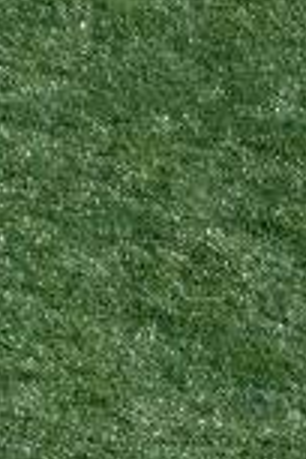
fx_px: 30024
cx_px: -224
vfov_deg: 0.9
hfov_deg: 0.6
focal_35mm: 2355
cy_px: 171
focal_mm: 400
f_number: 5.6
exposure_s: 1/400
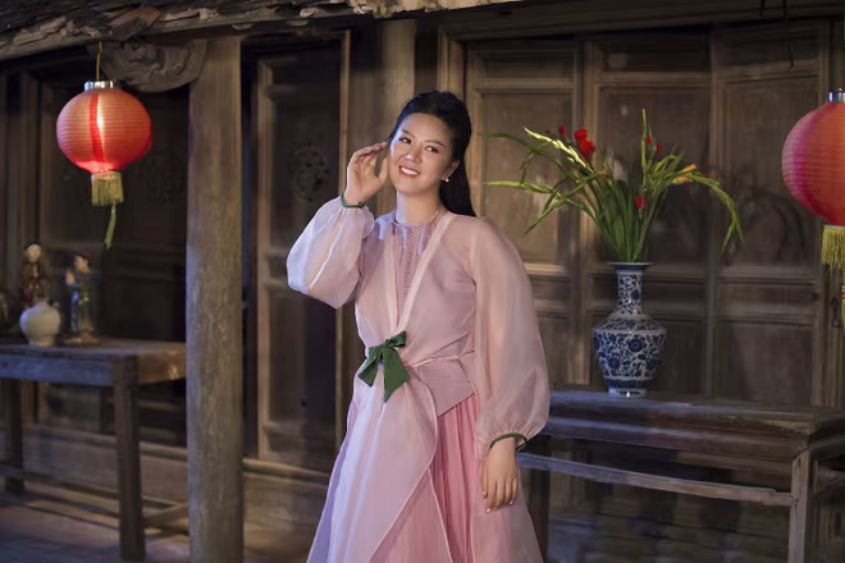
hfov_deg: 28.8
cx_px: 422
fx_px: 1643
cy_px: 282
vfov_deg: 19.5
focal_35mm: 70
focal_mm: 70
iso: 3200
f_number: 2.8
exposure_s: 1/100
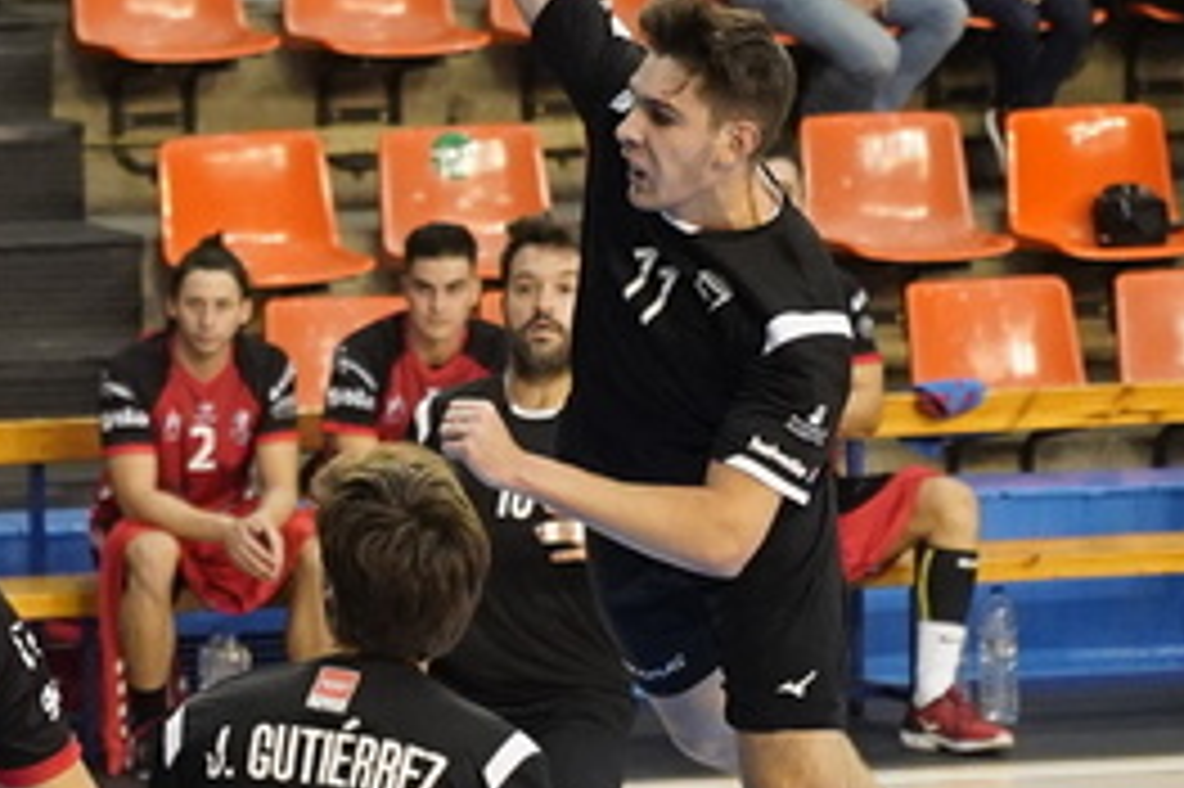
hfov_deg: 5.7
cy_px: 612
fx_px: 11832
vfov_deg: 3.8
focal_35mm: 360
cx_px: -162
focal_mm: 70
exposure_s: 1/1000
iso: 3200
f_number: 2.8
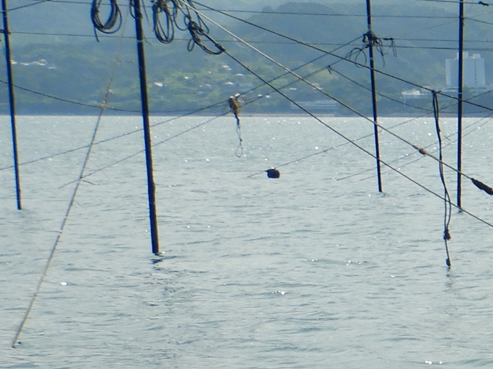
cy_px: 773
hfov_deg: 9.6
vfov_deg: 7.5
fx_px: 2706
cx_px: 1023
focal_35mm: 190
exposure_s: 1/1500
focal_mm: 7.8
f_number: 4.3
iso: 125
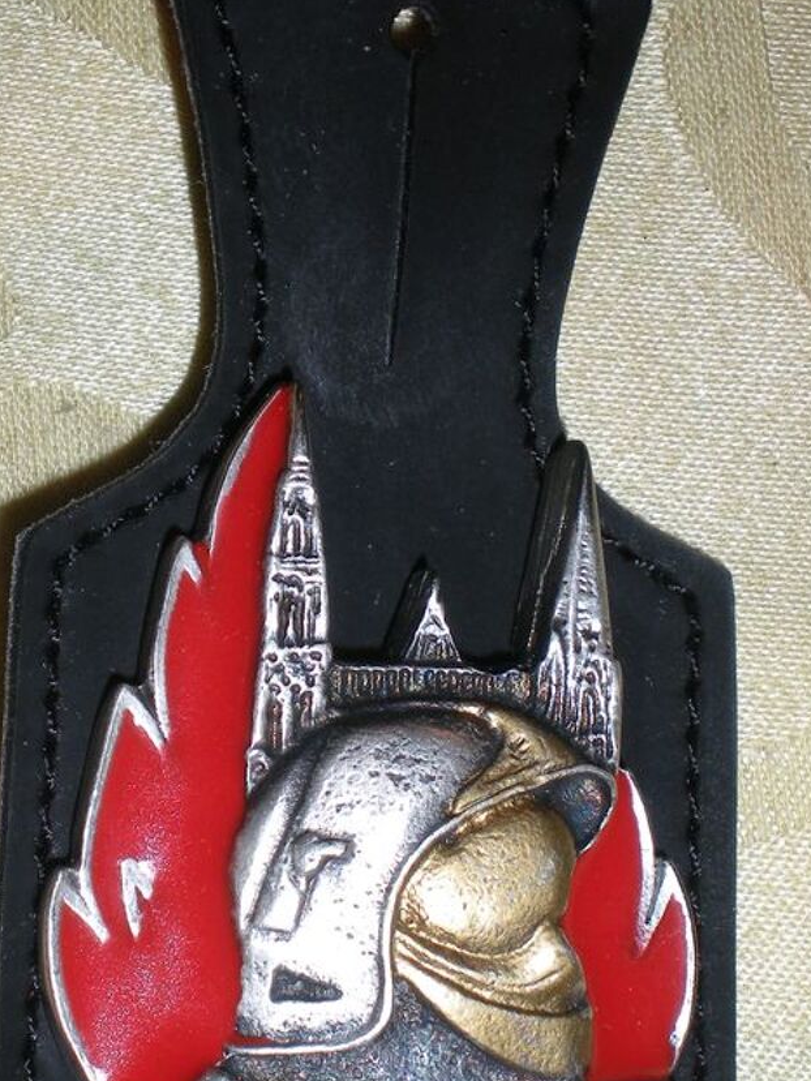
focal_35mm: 90
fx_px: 2811
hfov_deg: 16.4
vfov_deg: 21.7
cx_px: 310
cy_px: 647
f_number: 5.6
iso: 64
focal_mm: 9.3
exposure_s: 1/60
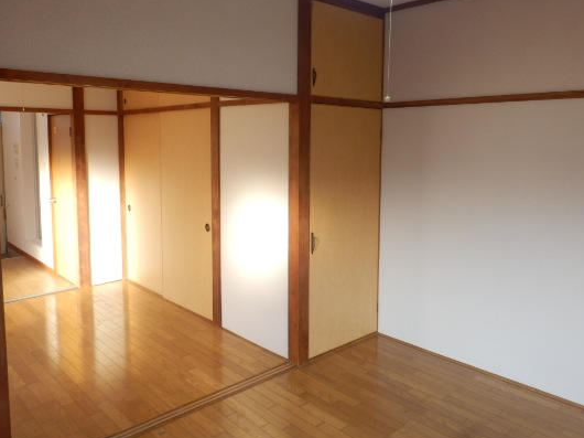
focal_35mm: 29
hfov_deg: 61.7
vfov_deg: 48.1
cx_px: 281
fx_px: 489
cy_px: 189
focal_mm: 4.2
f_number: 3
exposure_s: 1/60
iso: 80
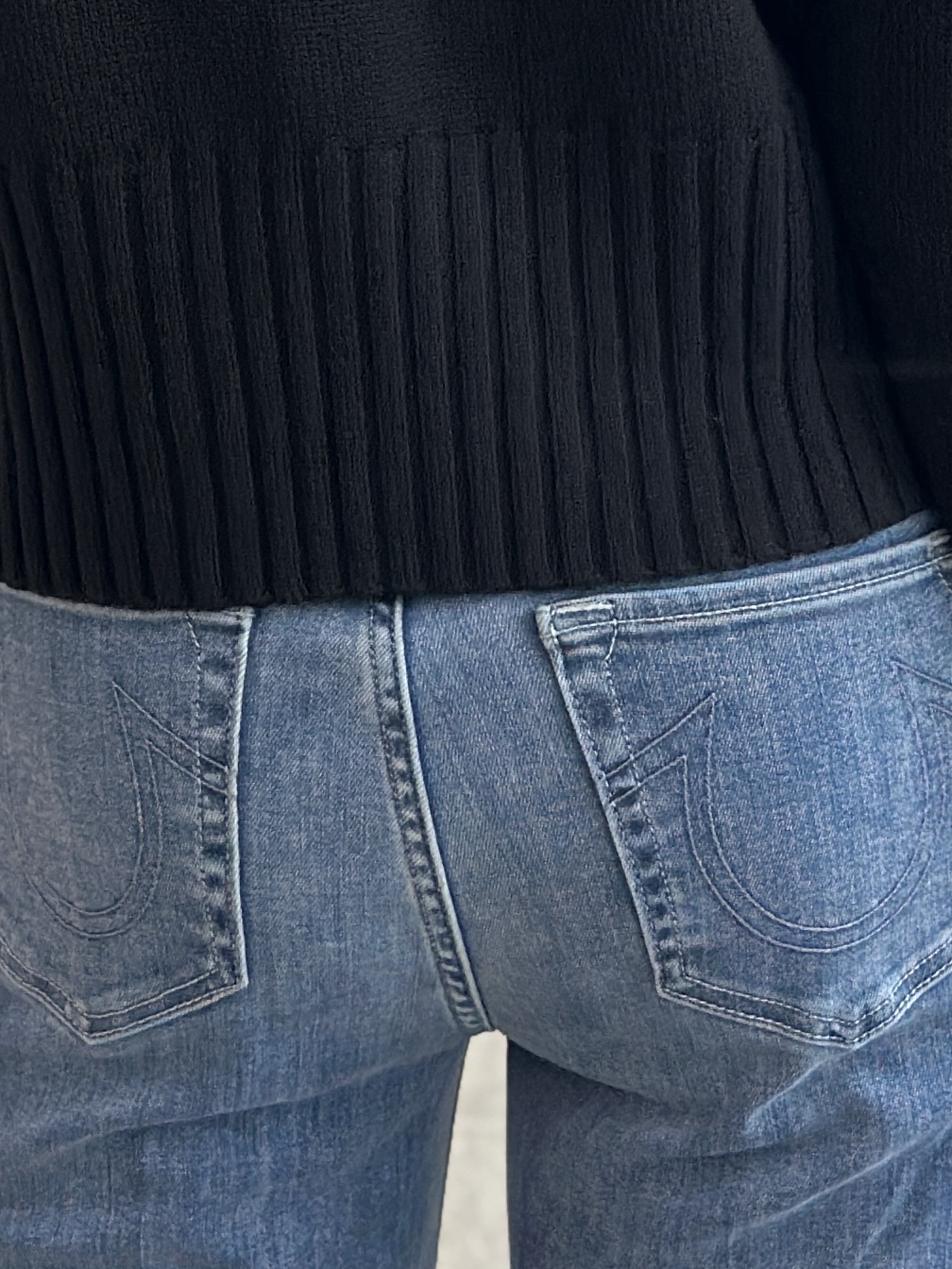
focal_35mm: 144
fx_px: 5280
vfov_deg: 13.1
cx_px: 172
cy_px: -560
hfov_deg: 10.3
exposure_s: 1/86
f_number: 1.78
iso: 125
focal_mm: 6.86
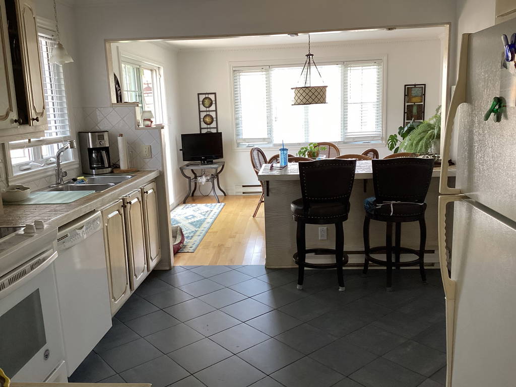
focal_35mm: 31
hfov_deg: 58.4
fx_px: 462
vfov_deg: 45.4
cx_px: 258
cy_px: 194
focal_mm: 3.3
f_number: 2.4
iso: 100
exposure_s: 1/60
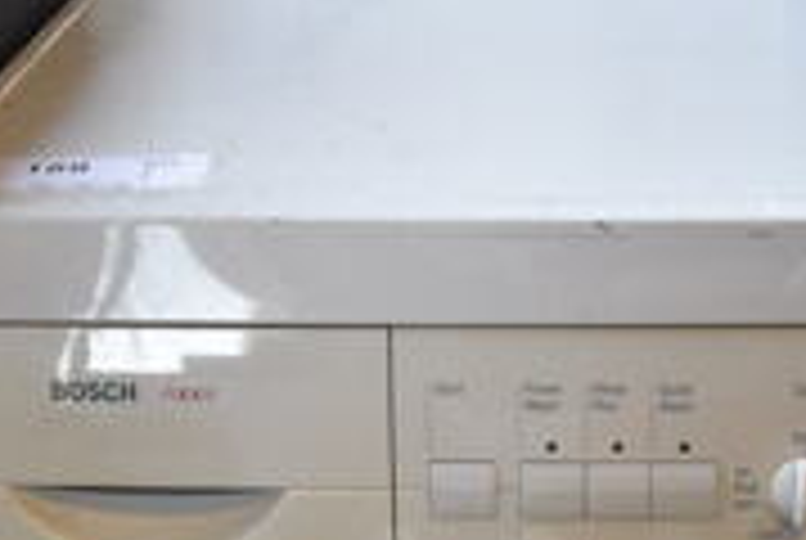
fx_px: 2063
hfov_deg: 22.0
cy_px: 734
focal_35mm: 92
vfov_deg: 14.2
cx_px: 536
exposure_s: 1/200
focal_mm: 18
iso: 800
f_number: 3.5
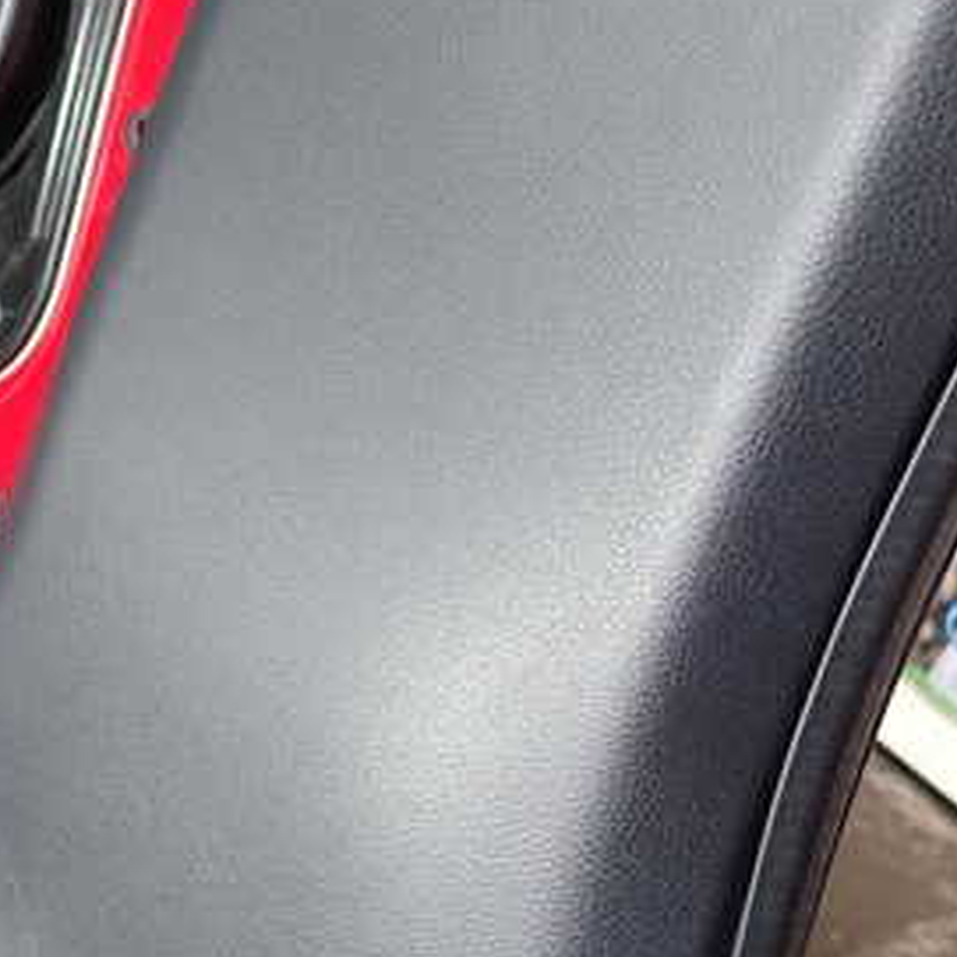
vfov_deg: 34.4
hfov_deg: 34.4
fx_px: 1533
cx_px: 339
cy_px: 632
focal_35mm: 49
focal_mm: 4.5
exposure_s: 1/30
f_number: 2
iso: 250
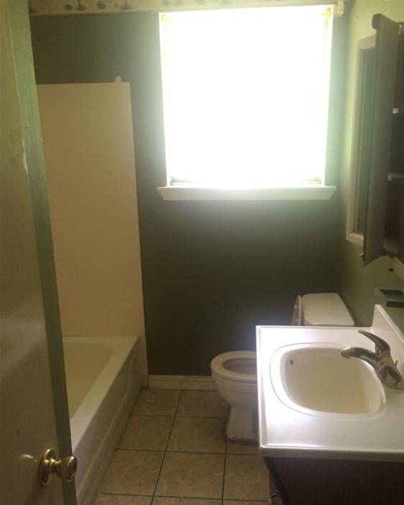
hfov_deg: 47.1
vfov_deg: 57.2
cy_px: 262
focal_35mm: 31
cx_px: 207
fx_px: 463
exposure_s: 1/30
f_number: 2.2
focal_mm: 4.15
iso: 160
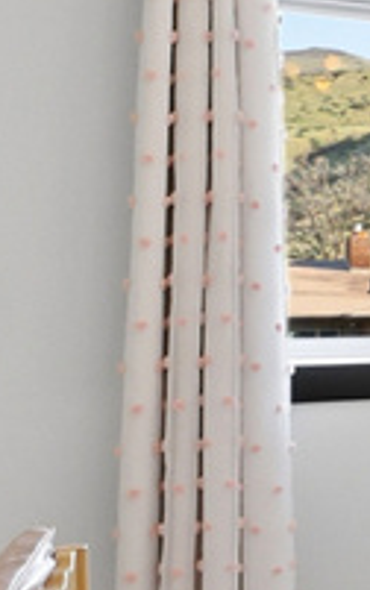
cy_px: 296
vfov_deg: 26.3
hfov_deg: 11.3
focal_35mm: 79
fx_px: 1264
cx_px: 1066
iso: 1600
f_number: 5.6
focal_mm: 15.1
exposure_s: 1/4000
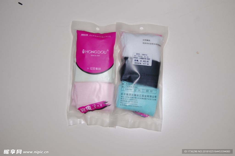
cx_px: 118
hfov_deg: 35.1
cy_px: 78
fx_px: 372
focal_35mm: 57
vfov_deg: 23.7
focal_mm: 38
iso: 400
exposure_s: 1/60
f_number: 4.8
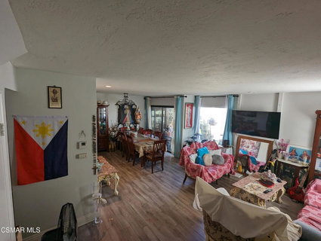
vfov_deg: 78.2
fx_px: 149
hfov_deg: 94.4
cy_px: 120
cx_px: 160
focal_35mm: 16
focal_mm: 2.35
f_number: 2.2
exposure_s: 1/109
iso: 189
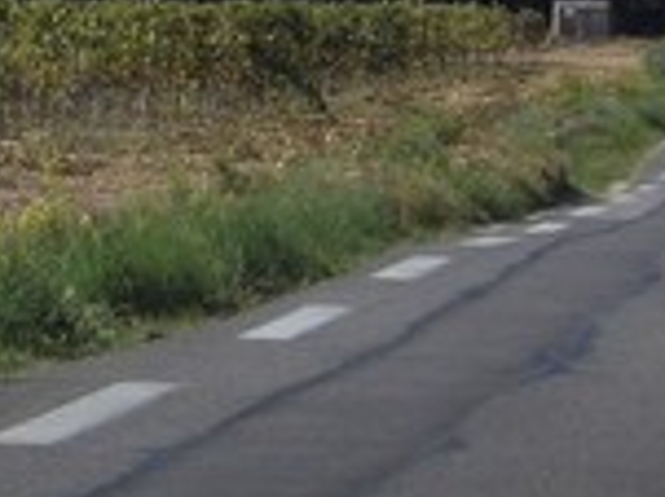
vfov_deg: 3.7
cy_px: -532
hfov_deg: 5.0
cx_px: -396
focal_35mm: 392
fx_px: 7525
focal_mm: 12.2
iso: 50
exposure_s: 1/800
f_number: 3.9
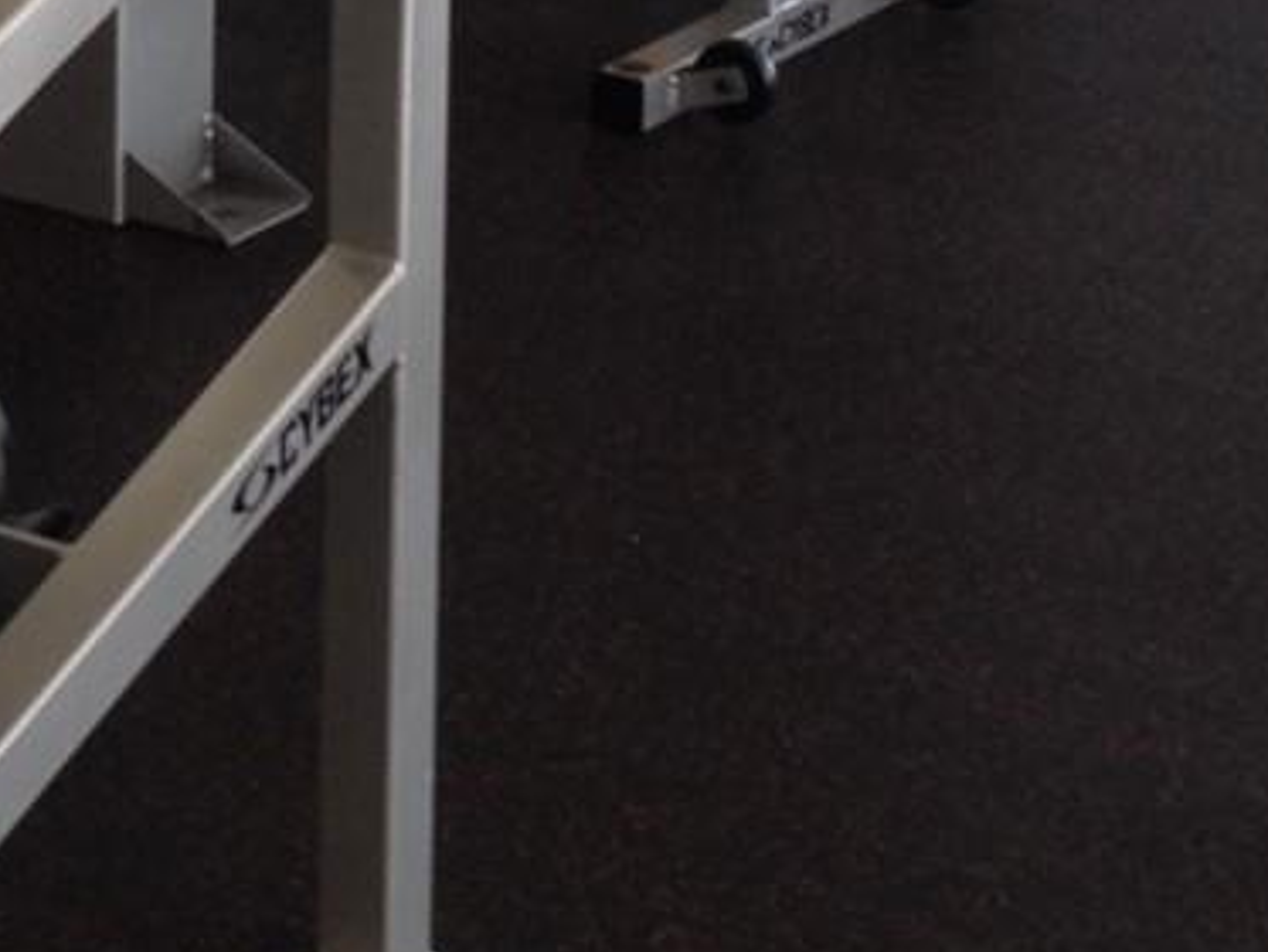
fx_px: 5496
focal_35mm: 150
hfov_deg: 12.9
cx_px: -150
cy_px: -503
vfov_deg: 9.6
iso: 50
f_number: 2.4
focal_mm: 4.28
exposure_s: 1/20
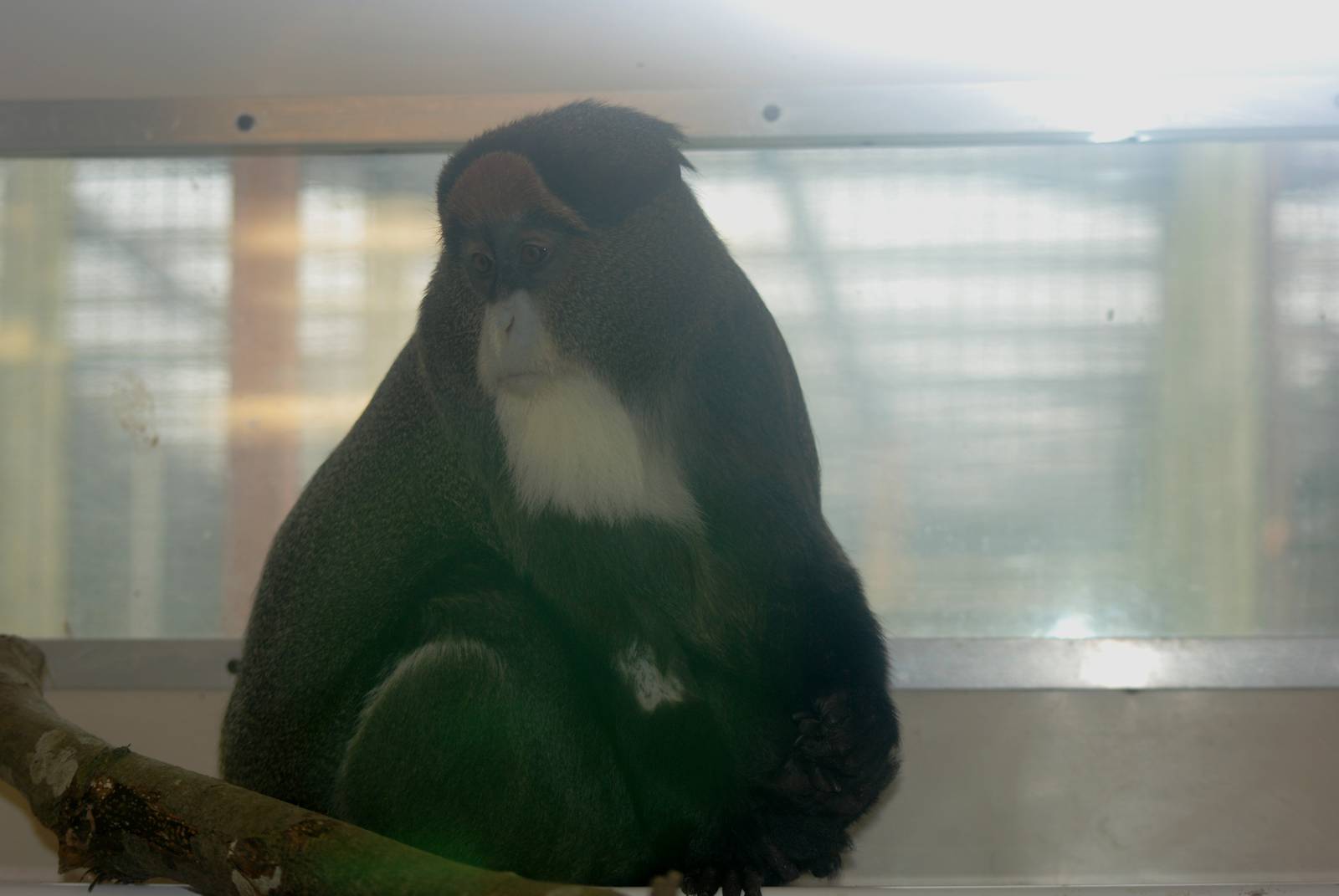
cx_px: 670
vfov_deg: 13.1
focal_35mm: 105
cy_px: 448
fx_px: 3910
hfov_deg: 19.4
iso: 200
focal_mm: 70
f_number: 4
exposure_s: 1/60
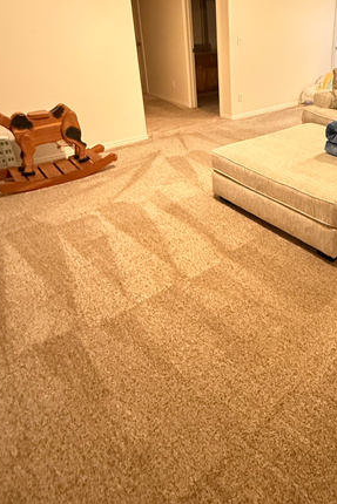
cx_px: 283
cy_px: 168
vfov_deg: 67.5
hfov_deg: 46.2
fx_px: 365
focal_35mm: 26
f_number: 2.2
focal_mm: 2.22
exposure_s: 1/30
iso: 1250
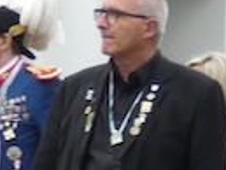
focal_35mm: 420
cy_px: 324
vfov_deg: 3.5
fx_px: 2745
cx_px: -356
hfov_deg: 4.6
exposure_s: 1/125
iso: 250
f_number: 3.9
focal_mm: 9.5
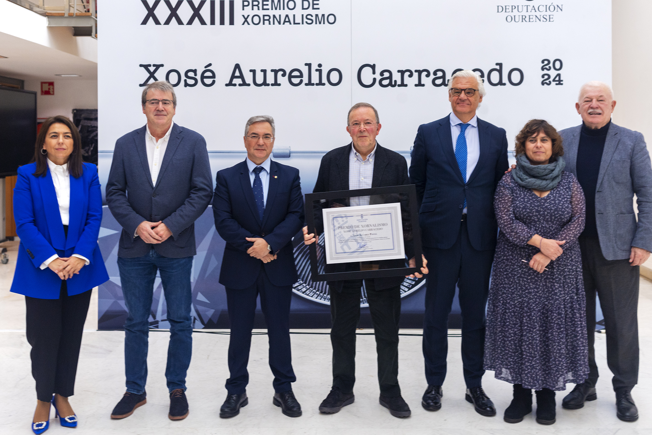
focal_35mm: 35
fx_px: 634
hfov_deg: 54.4
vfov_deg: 37.9
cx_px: 326
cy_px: 218
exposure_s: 1/160
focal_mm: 35
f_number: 4
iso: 1000
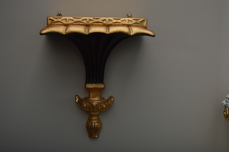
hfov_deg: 33.4
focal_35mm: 60
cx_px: 114
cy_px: 76
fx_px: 381
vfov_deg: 22.6
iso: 200
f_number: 5
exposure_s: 1/200
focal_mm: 40
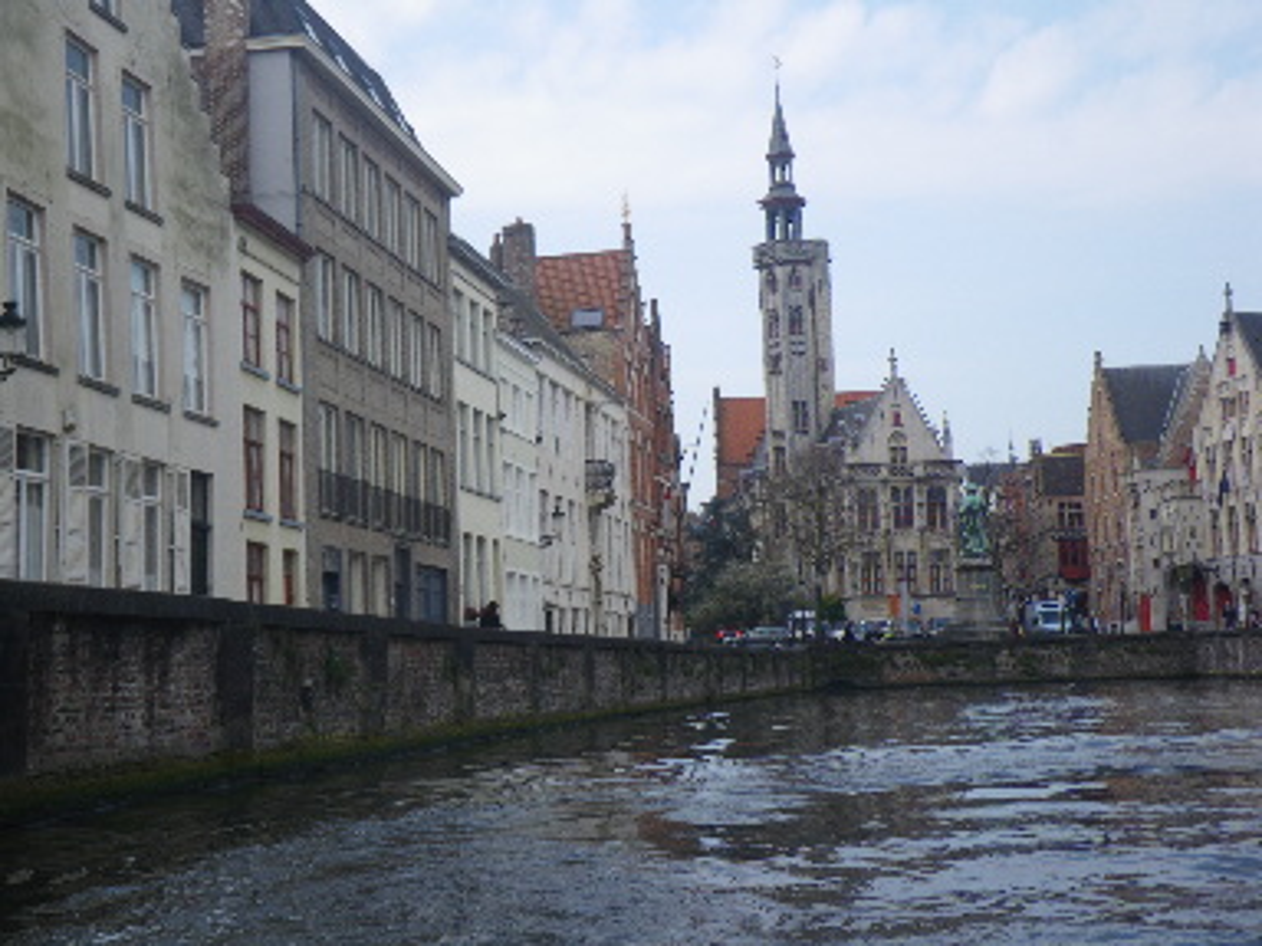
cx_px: 631
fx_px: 1859
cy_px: 473
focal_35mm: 51
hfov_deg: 37.5
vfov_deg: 28.6
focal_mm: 9.1
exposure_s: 1/200
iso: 50
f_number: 4.4
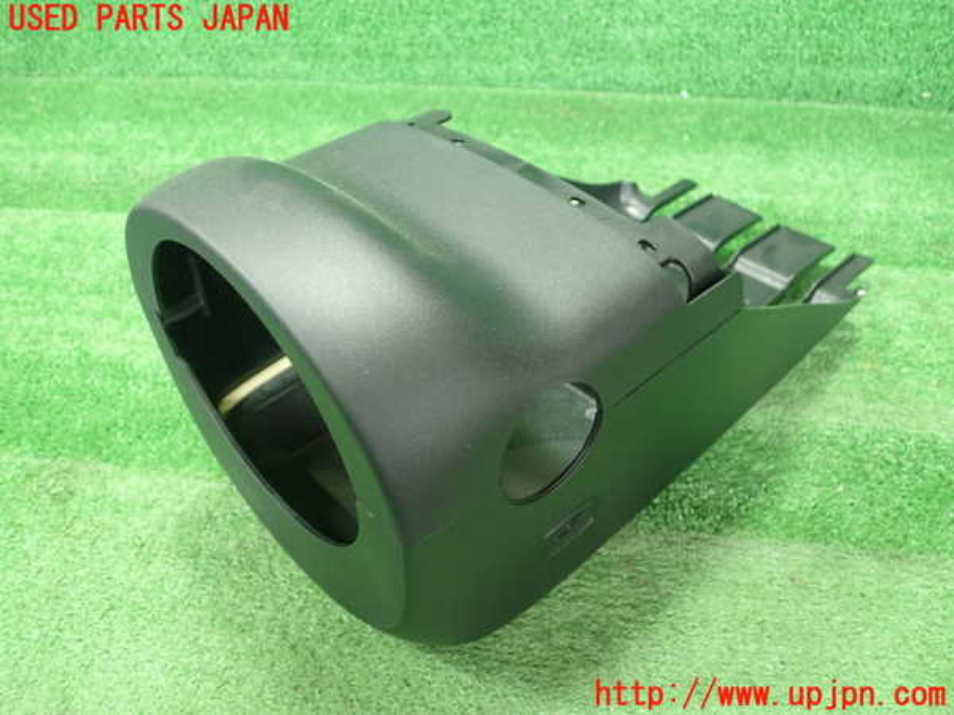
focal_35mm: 30
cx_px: 477
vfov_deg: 46.8
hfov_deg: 60.0
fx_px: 827
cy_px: 358
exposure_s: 1/125
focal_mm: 5.5
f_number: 2.3
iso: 800
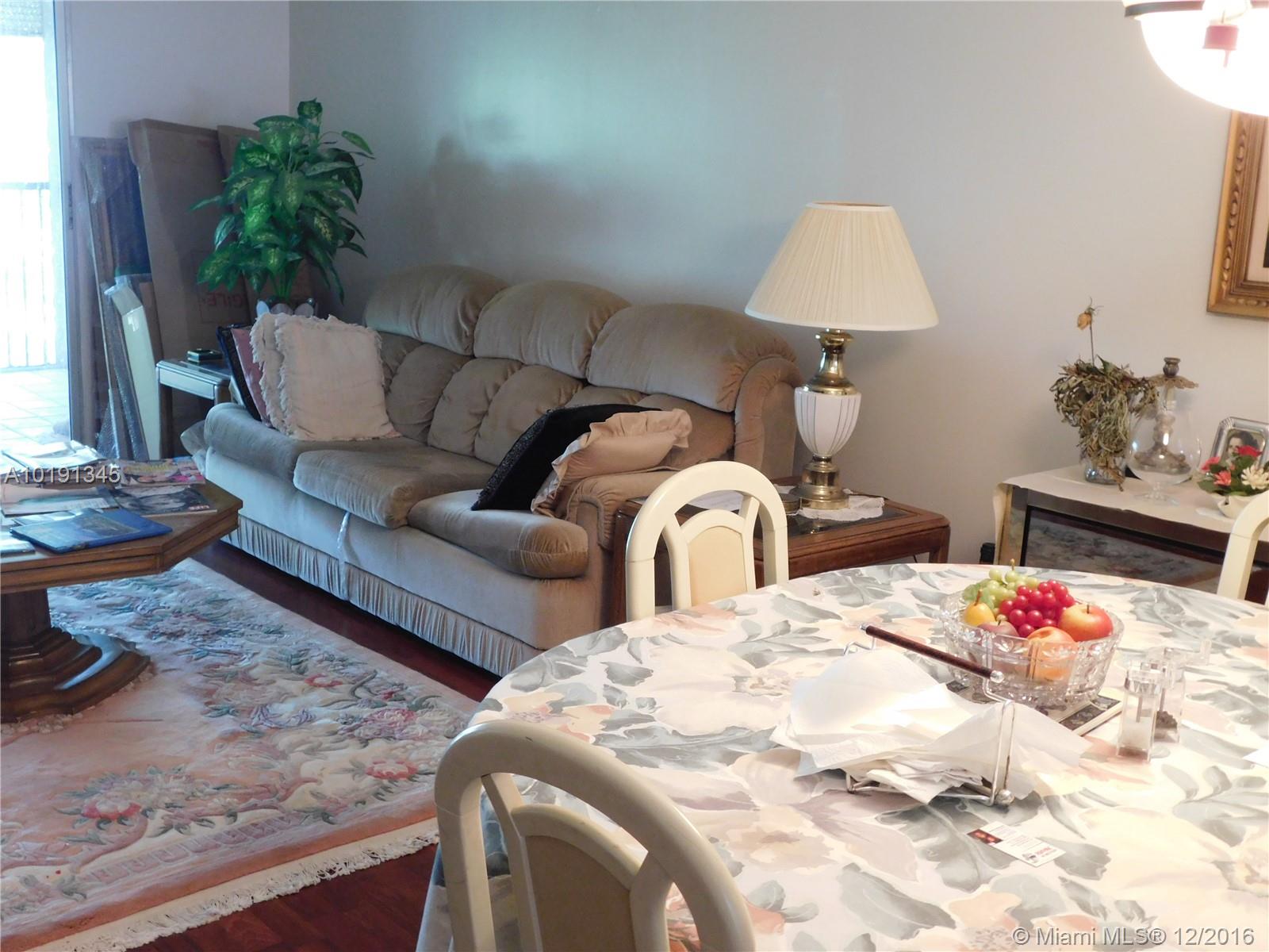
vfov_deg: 36.0
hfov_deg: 46.8
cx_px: 634
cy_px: 476
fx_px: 1466
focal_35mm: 40
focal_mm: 7.1
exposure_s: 1/8
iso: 400
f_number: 3.6
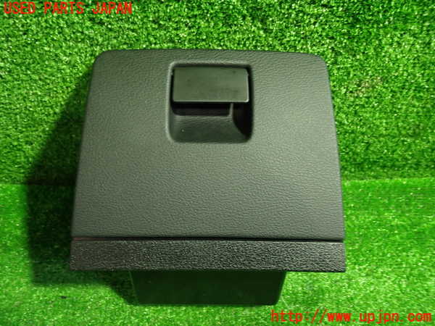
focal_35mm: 30
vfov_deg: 46.8
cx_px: 218
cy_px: 163
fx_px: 377
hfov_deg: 60.0
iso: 500
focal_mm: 5.4
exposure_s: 1/30
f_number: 2.3
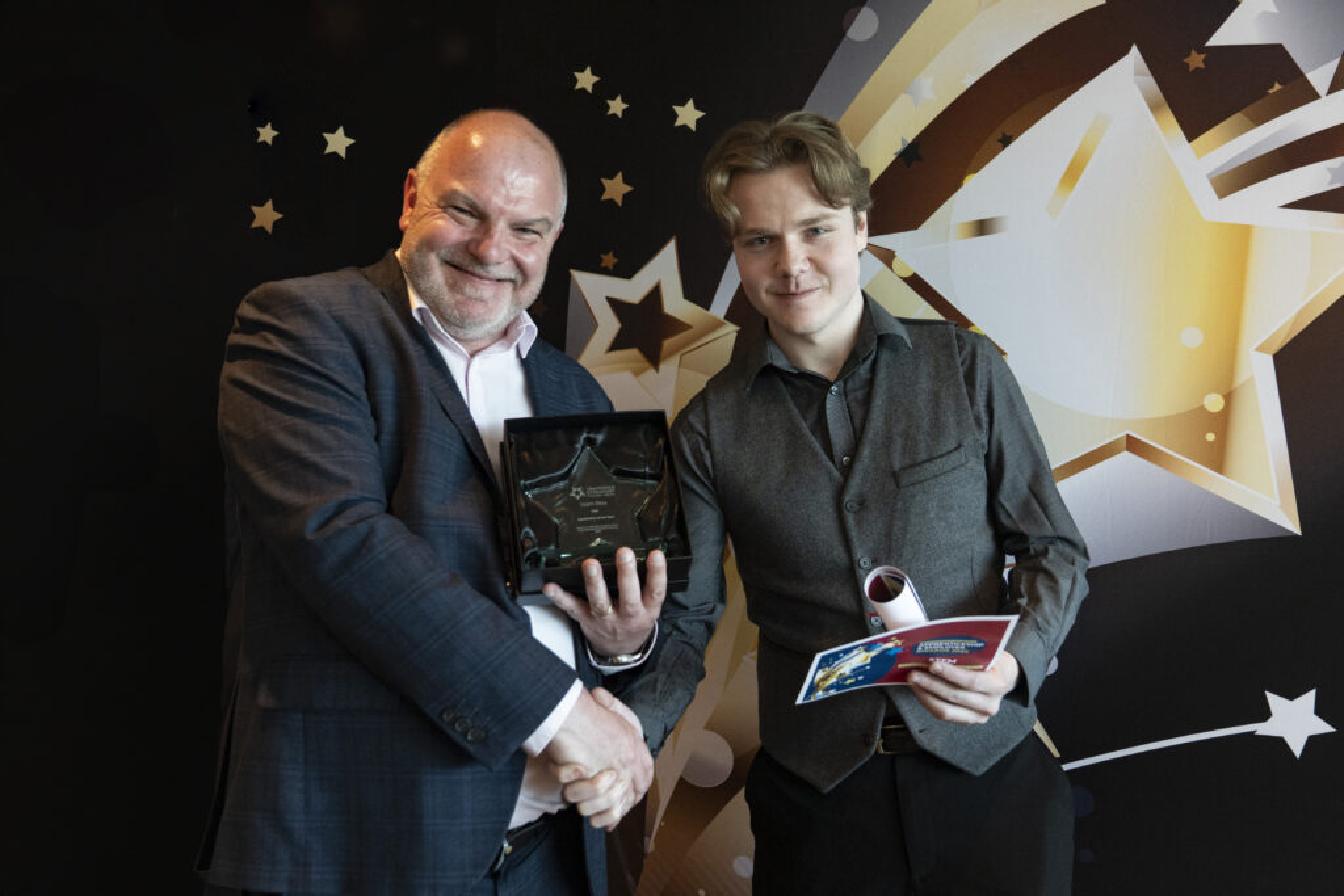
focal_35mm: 36
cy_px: 448
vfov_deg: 36.9
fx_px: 1344
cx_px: 672
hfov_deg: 53.1
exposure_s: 1/60
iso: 2000
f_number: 2.8
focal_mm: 24
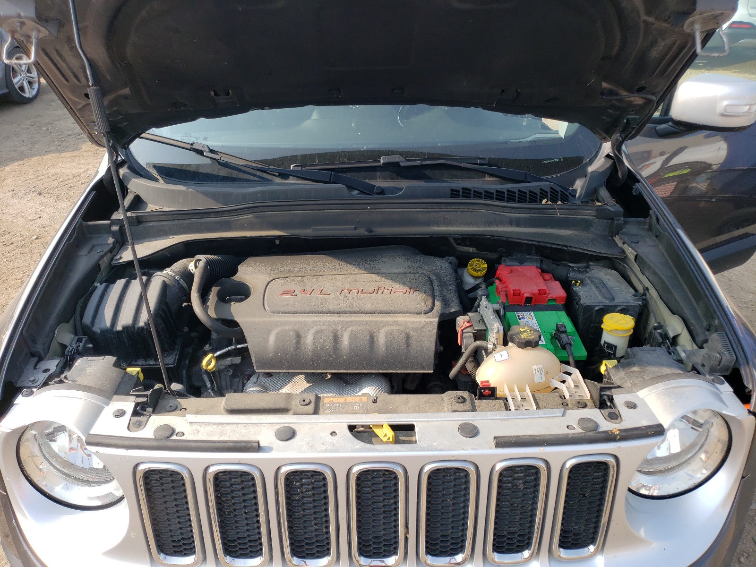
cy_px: 284
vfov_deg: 53.1
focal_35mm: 26
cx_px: 378
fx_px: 568
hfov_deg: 67.3
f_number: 1.5
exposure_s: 1/1111
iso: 50
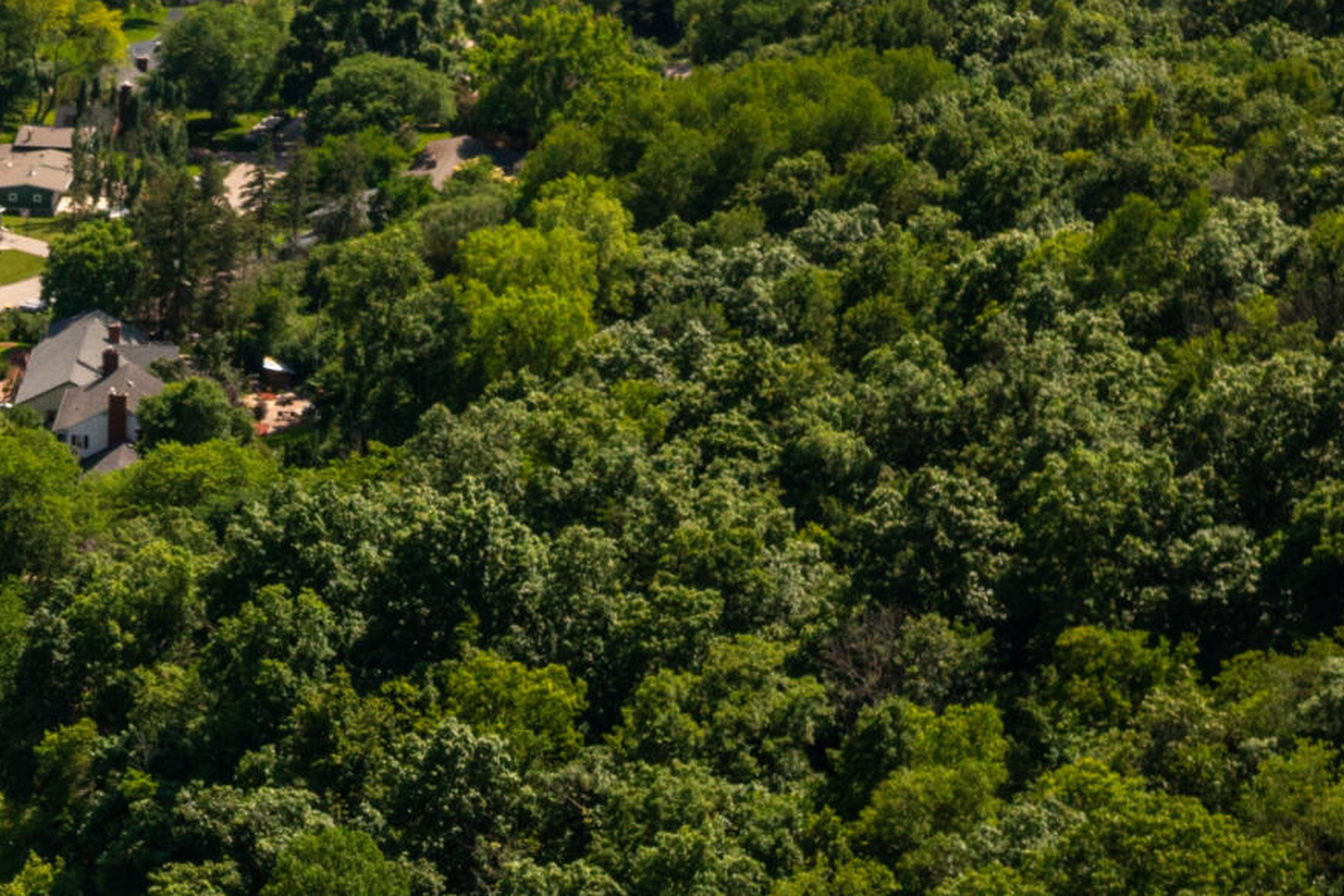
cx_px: -164
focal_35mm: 96
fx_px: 3583
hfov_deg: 20.2
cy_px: 1239
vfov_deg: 13.6
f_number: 6.3
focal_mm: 10.26
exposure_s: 1/640
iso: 100
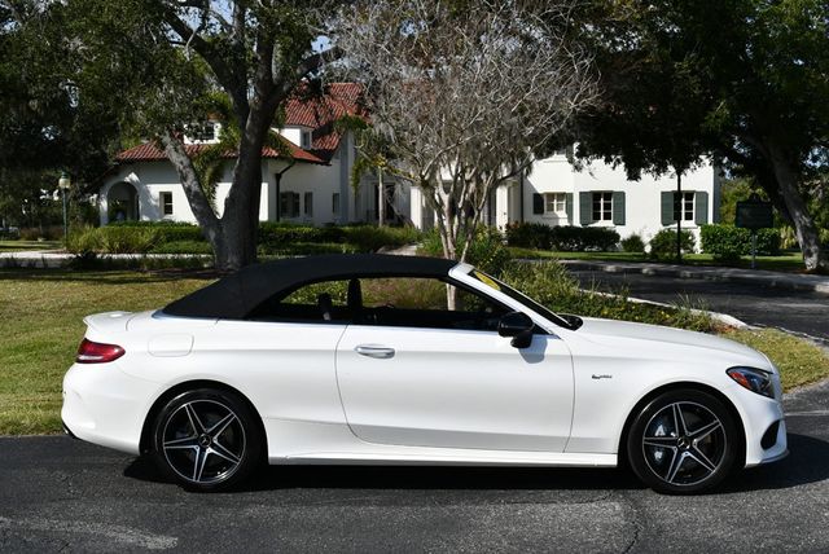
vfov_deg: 28.1
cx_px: 414
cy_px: 277
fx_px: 1106
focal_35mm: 48
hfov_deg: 41.1
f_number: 9
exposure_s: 1/320
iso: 100
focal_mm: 24
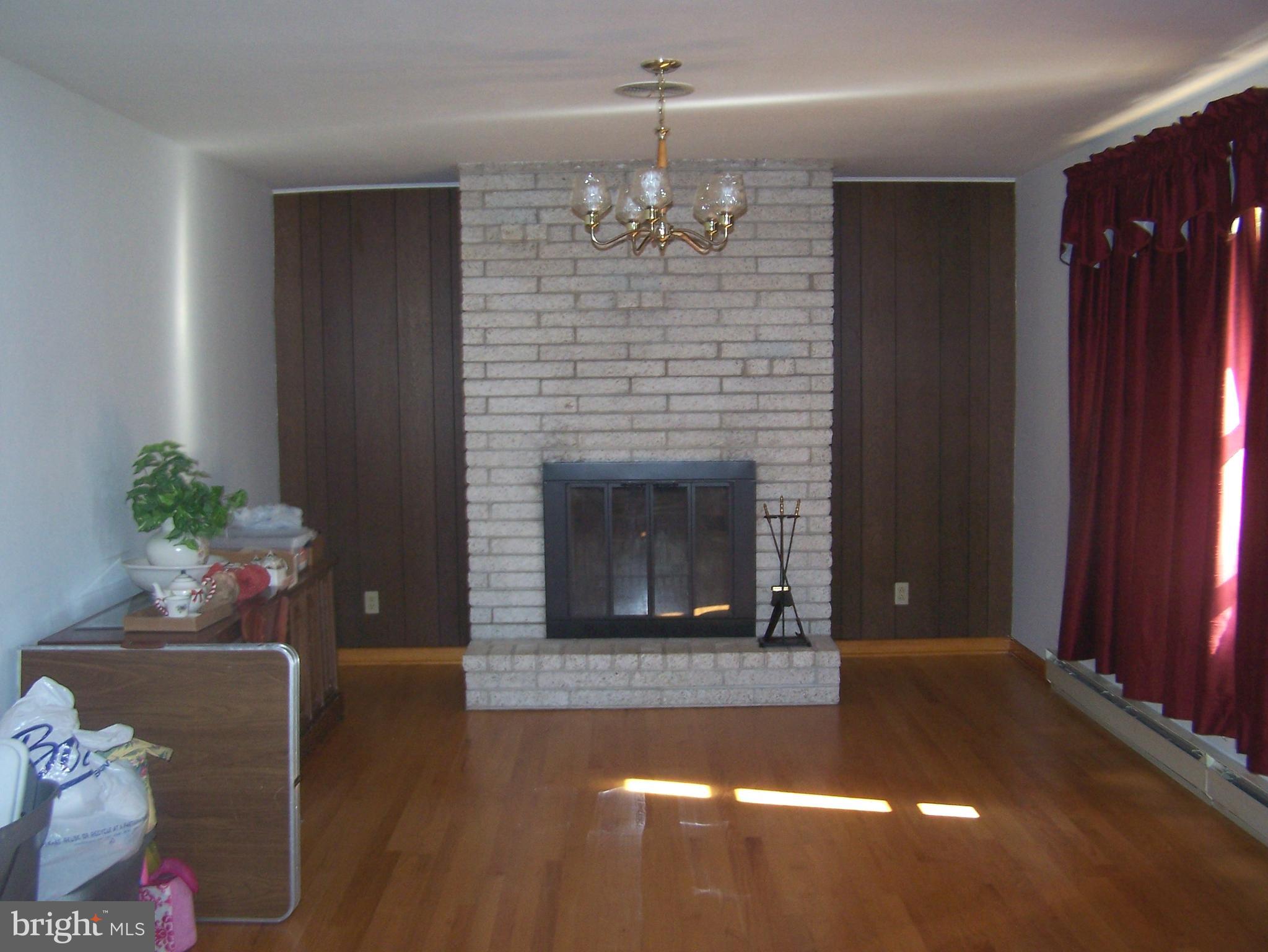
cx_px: 634
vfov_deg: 37.7
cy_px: 476
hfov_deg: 49.0
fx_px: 1392
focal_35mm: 38
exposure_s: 1/60
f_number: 2.8
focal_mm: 6.3
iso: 140
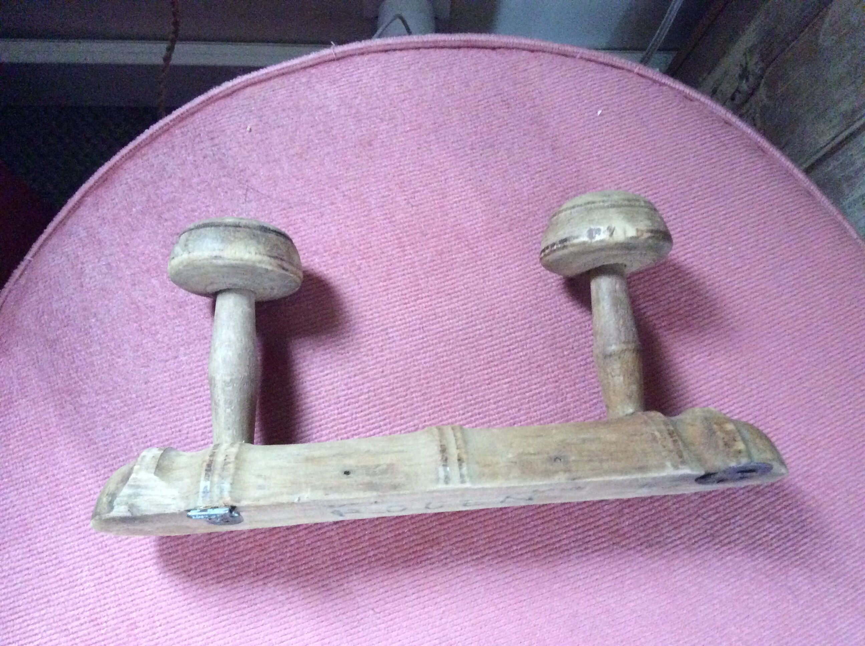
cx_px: 432
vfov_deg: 44.1
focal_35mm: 32
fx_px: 798
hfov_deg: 56.9
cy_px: 323
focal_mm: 3.3
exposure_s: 1/17
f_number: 2.4
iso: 500
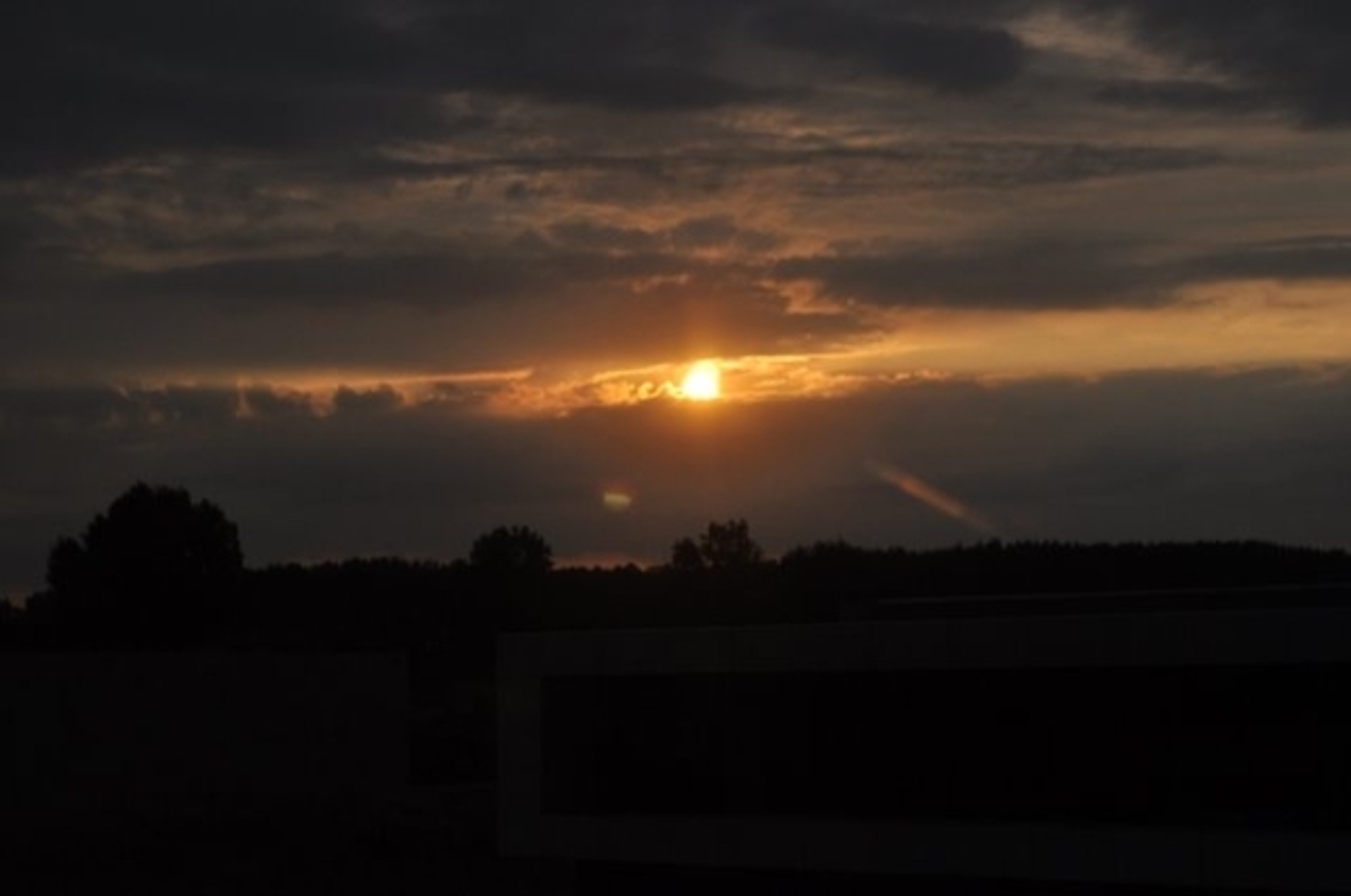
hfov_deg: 24.7
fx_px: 3091
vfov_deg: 16.5
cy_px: 448
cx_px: 676
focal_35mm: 82
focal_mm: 55
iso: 360
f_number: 8
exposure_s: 1/2000
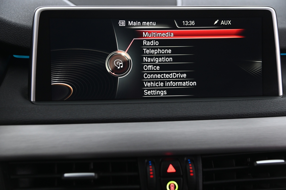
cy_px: 95
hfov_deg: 34.5
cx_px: 143
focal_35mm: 58
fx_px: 460
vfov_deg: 23.3
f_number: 4
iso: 2000
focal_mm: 58
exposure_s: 1/25
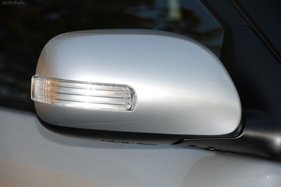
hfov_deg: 17.1
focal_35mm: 120
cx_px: 140
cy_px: 94
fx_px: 936
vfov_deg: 11.4
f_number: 8
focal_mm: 80
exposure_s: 1/60
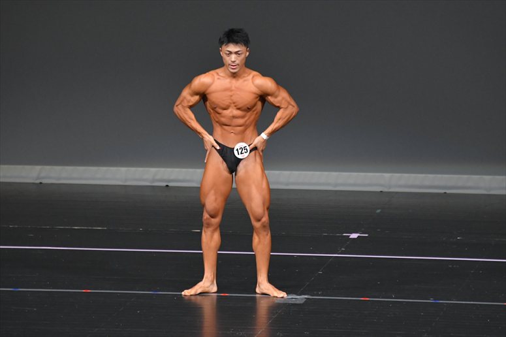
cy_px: 168
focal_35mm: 345
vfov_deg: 4.0
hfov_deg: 6.0
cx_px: 253
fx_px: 4847
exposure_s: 1/400
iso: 4000
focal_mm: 230
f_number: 5.6
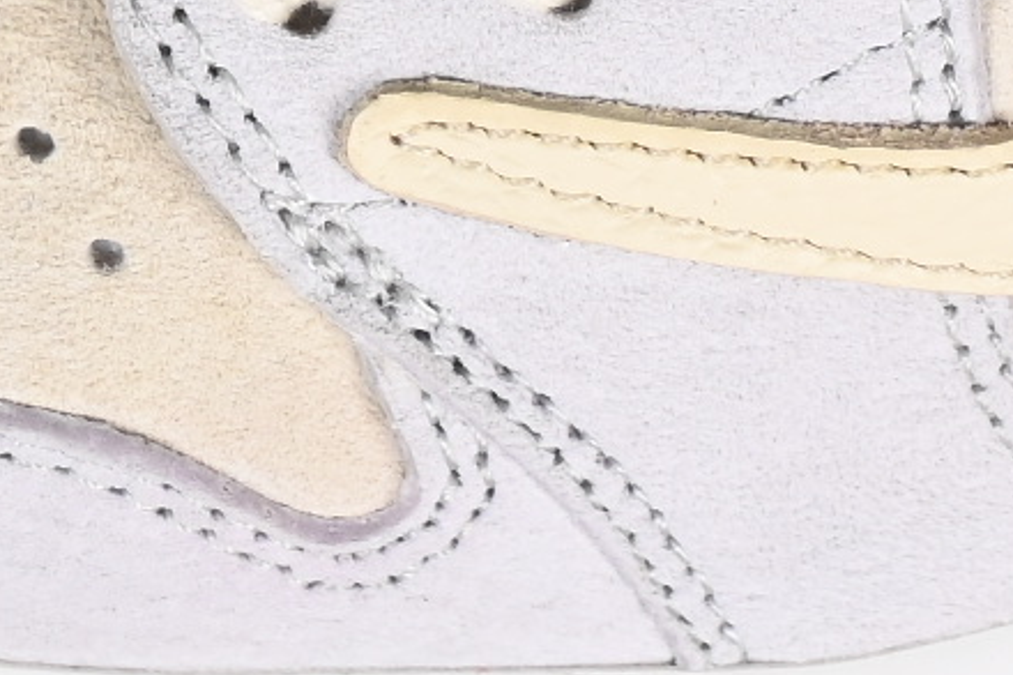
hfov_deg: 4.3
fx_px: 13360
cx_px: 1082
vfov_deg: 2.9
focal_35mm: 475
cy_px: -995
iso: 160
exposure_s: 1/80
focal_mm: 50
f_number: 7.1
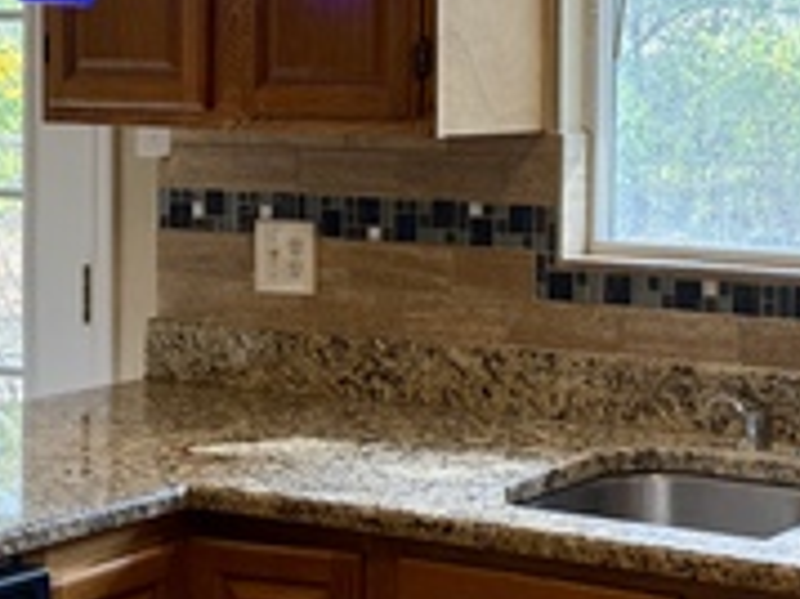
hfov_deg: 22.2
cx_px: 720
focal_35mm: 86
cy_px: 134
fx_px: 1986
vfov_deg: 17.0
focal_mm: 6.76
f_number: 1.78
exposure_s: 1/123
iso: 100
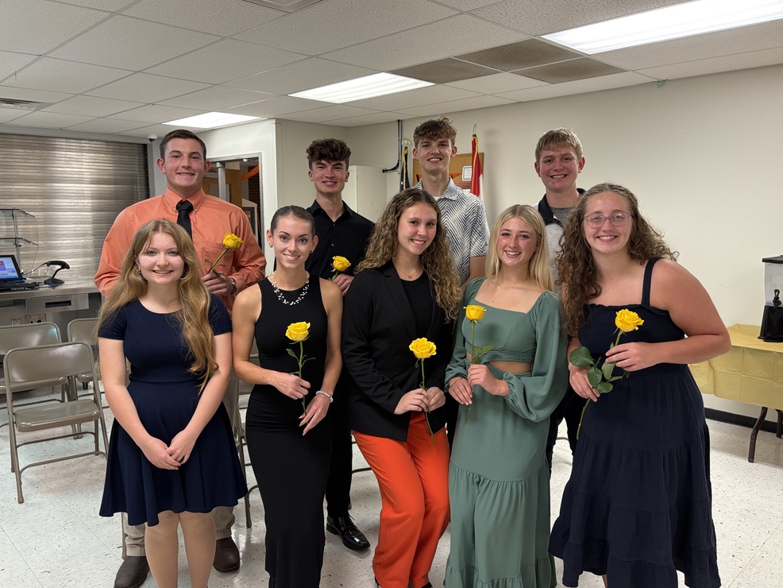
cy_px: 296
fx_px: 611
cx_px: 390
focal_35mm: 27
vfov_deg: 51.4
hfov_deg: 65.3
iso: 125
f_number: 1.6
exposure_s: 1/60
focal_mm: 5.96
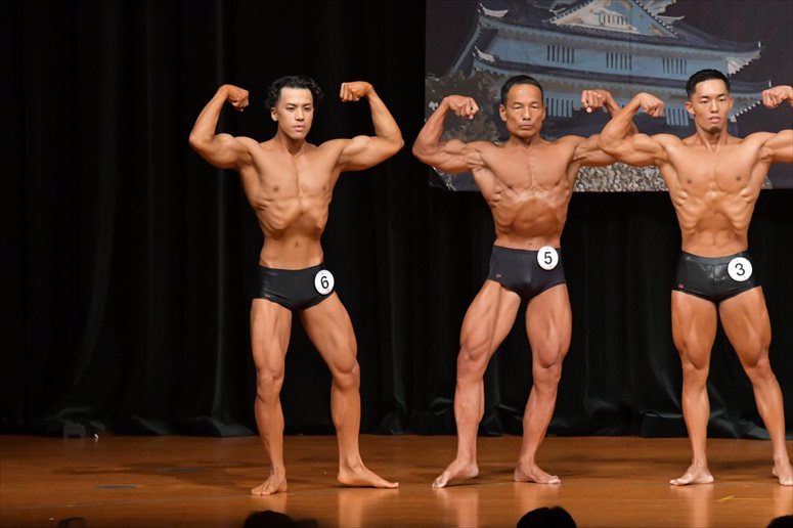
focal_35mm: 270
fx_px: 5945
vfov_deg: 5.1
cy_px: 264
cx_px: 396
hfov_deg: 7.6
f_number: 5.6
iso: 6400
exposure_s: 1/400
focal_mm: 180
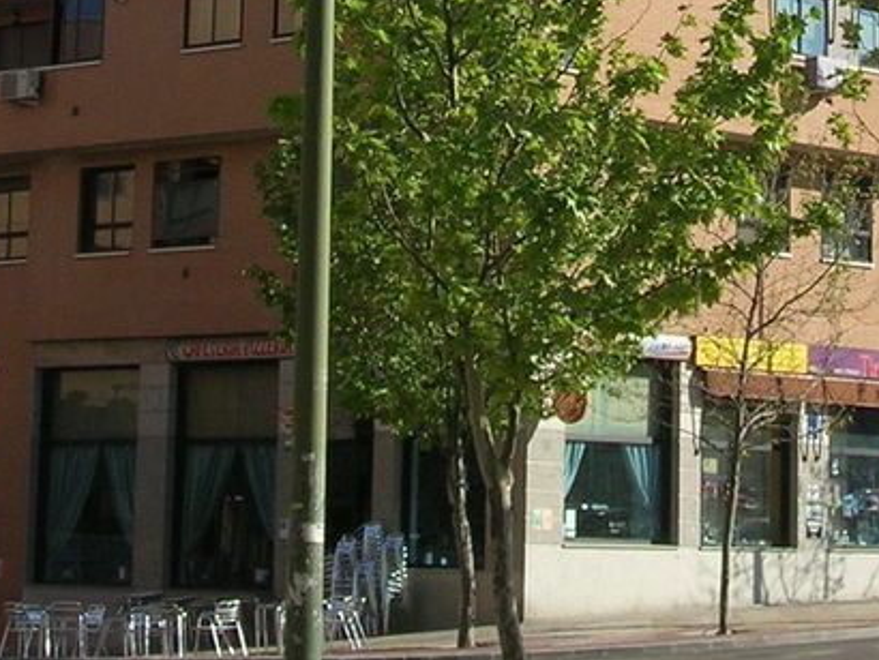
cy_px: -261
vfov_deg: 11.0
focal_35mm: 131
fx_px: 3328
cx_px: 660
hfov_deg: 15.0
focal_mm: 7
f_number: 5.2
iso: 50
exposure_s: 1/280
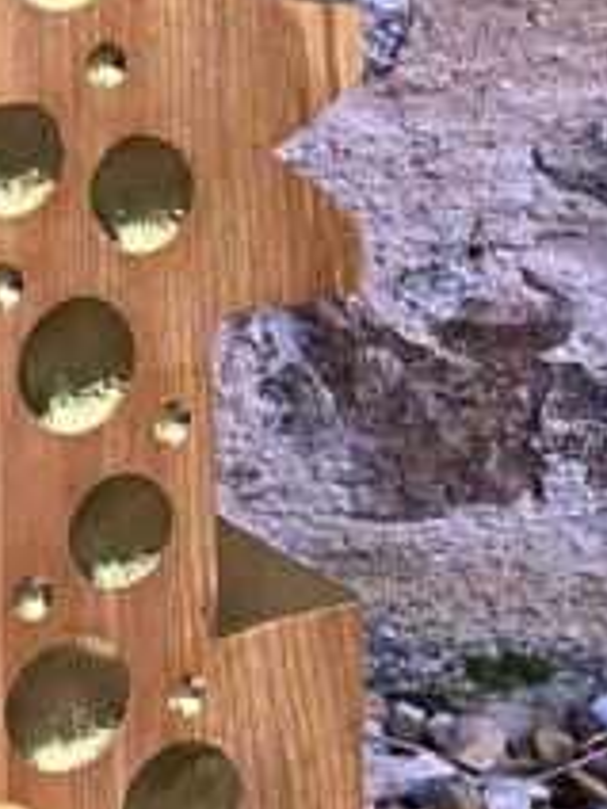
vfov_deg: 14.2
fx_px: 3156
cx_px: -145
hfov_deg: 10.8
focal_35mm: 135
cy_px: -156
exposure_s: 1/47
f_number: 1.8
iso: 320
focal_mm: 3.99
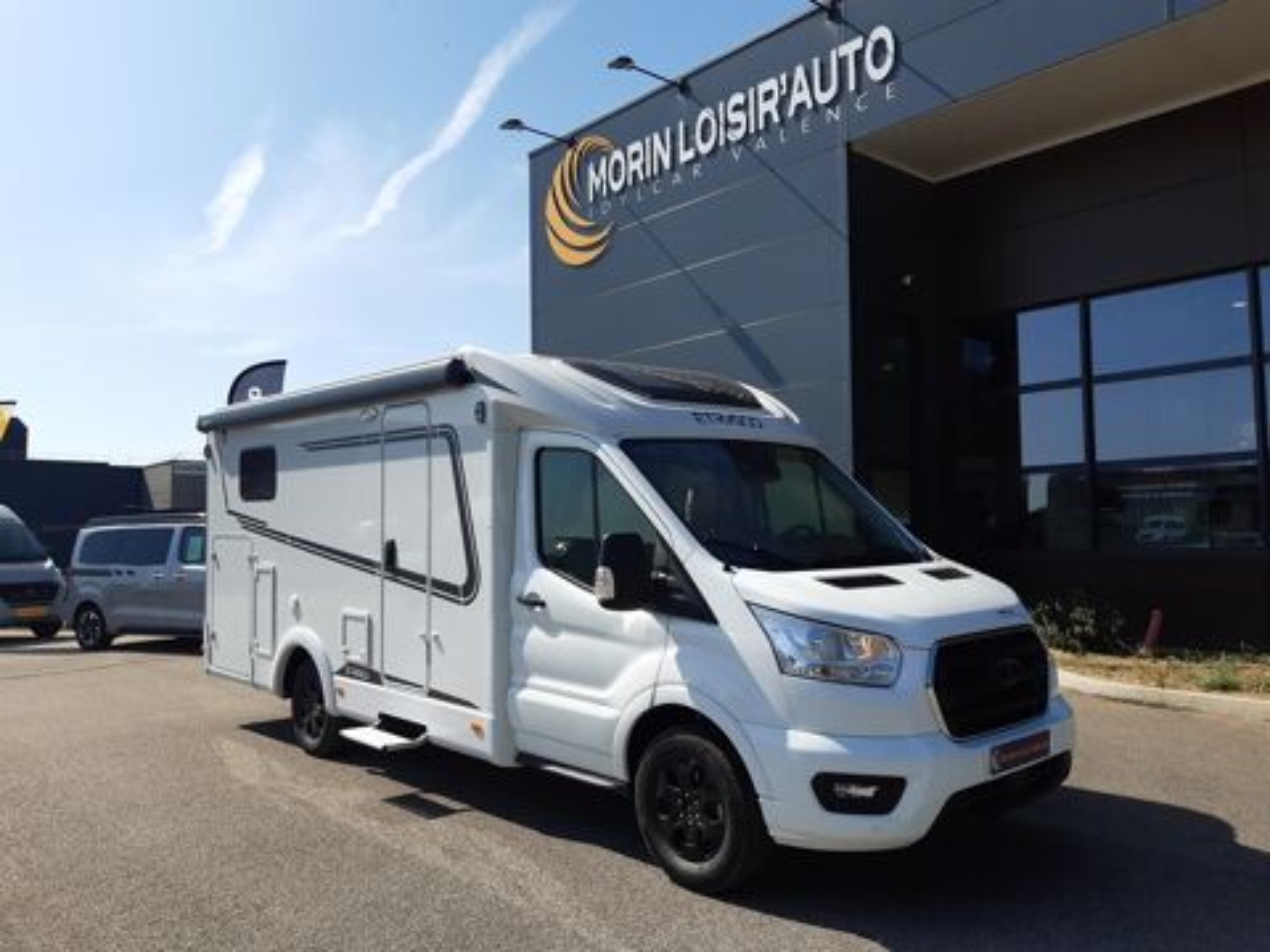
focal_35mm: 26
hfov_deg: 67.3
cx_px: 635
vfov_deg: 53.1
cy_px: 476
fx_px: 954
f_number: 1.7
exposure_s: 1/2083
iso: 40
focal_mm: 3.92
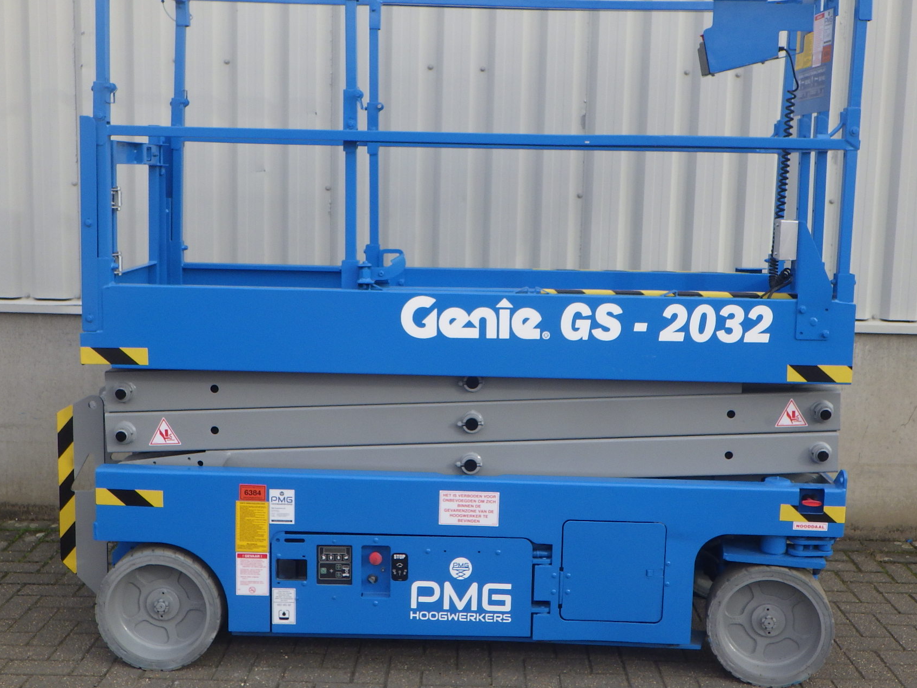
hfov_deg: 45.8
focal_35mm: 41
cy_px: 307
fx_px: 1086
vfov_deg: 35.1
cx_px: 472
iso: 125
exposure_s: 1/250
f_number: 4.6
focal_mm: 6.1
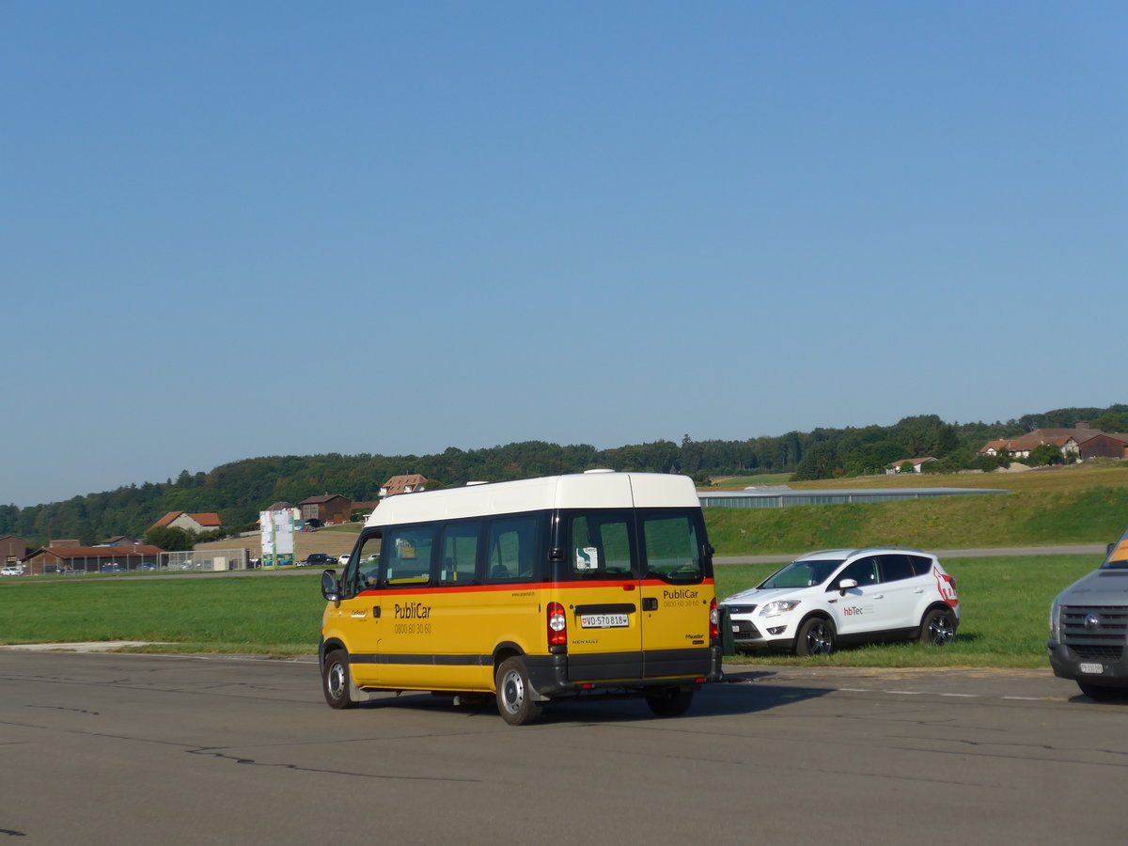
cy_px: 423
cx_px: 564
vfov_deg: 19.9
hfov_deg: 26.3
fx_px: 2411
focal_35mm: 74
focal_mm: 15
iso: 80
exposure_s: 1/1300
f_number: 4.2
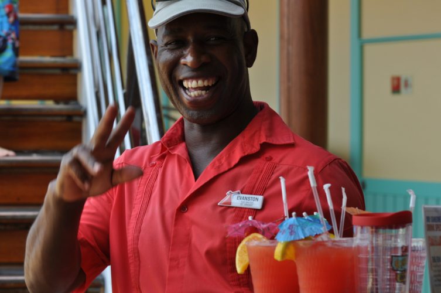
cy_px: 146
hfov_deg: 17.1
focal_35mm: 120
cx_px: 220
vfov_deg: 11.4
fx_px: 1468
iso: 200
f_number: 7.1
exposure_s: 1/200
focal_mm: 80
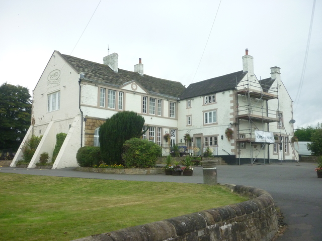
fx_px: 307
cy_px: 120
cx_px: 161
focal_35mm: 33
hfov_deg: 55.4
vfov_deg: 42.9
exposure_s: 1/500
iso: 320
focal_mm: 5.5
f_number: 2.8
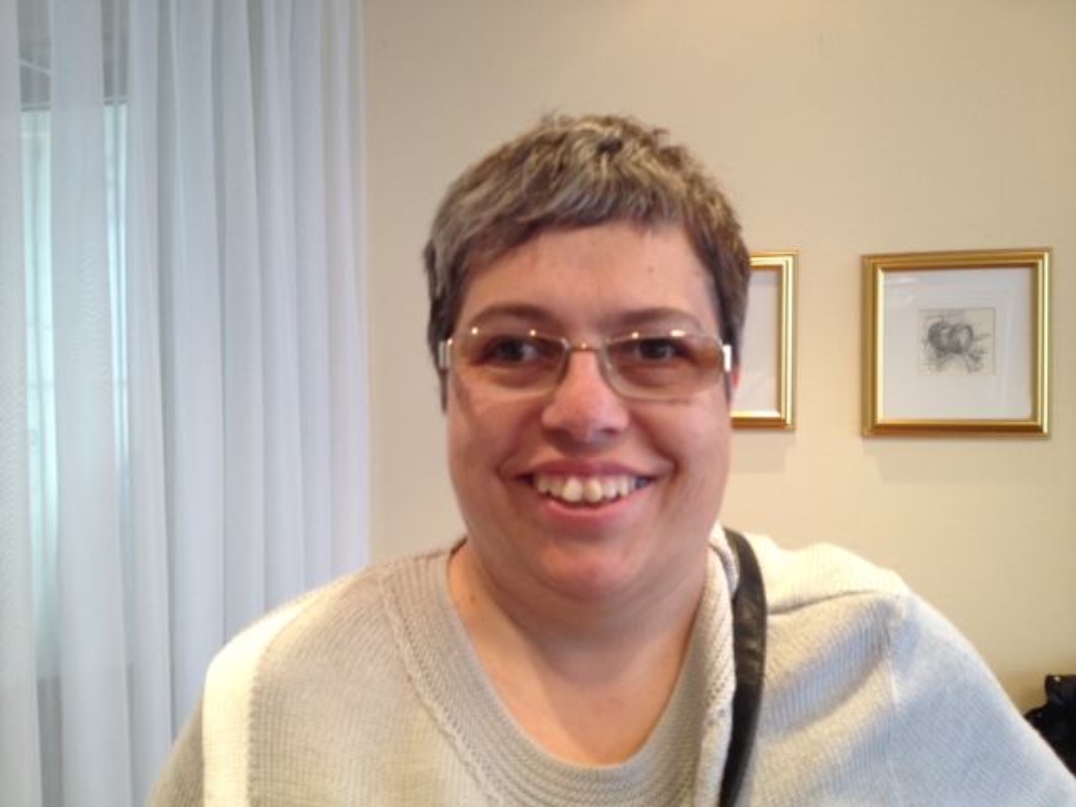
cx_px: 538
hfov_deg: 52.6
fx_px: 1088
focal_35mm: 35
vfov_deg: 40.7
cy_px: 404
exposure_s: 1/20
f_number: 2.4
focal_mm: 4.28
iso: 100
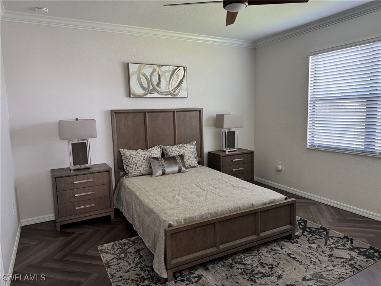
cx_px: 190
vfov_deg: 56.8
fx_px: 264
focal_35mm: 24
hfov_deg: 71.6
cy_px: 143
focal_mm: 6.76
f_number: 1.78
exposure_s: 1/60
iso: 160
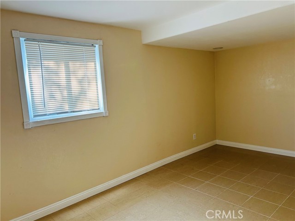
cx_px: 148
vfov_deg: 53.1
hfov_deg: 67.3
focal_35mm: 26
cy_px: 110
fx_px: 222
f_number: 1.5
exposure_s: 1/62
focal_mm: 5.7
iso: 125
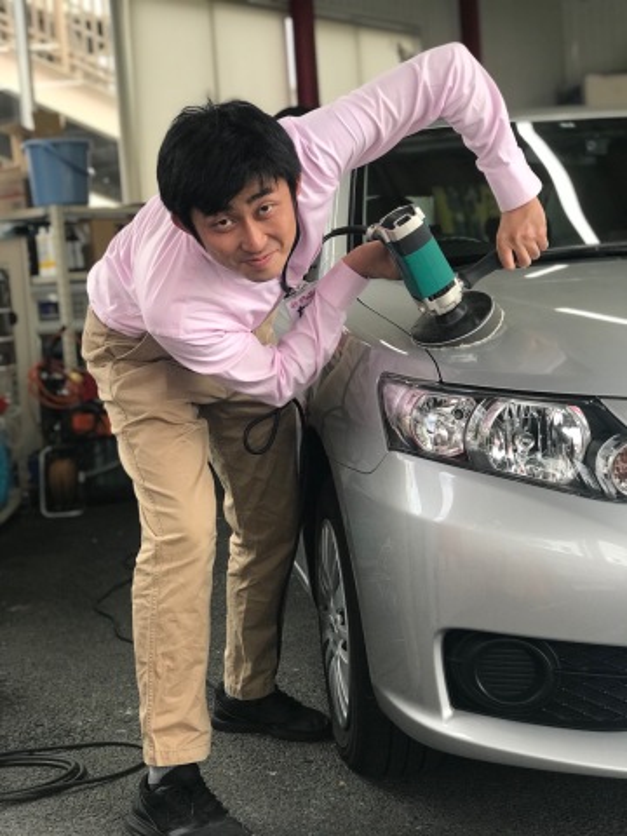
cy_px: 418
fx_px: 1377
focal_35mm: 57
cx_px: 314
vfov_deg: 33.8
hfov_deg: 25.7
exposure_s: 1/60
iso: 25
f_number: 2.8
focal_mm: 6.6
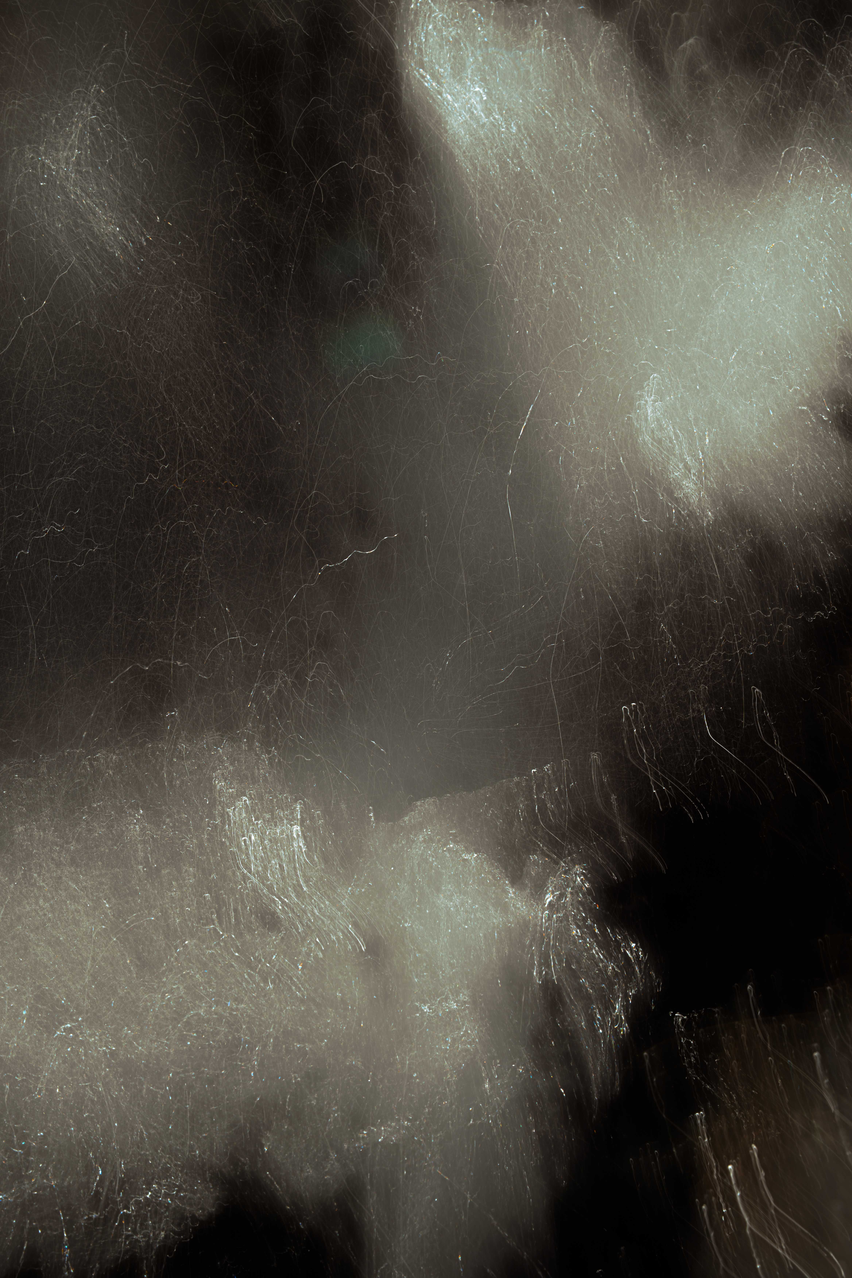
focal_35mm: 68
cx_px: 426
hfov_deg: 20.1
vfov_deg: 29.8
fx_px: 2403
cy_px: 639
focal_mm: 67.7
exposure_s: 1/6
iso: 100
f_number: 22
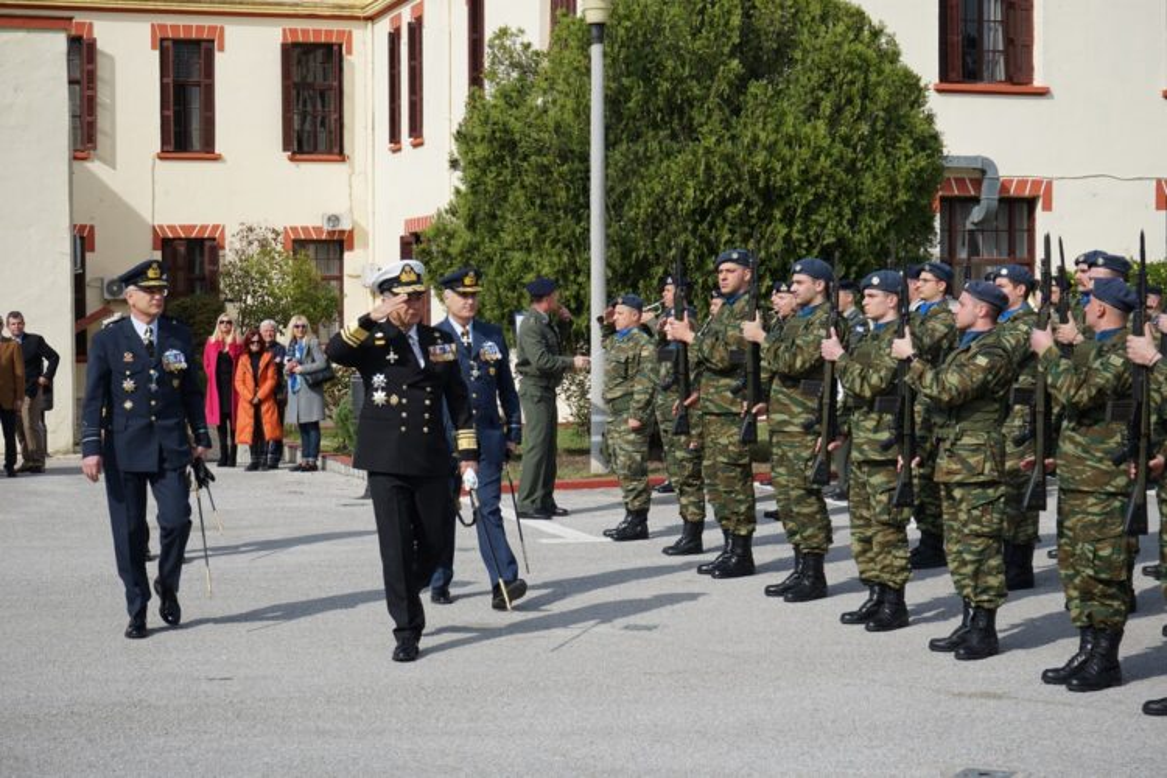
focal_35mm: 66
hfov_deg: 30.5
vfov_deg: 20.6
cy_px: 389
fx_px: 2139
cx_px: 584
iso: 100
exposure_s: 1/160
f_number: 13
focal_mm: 66
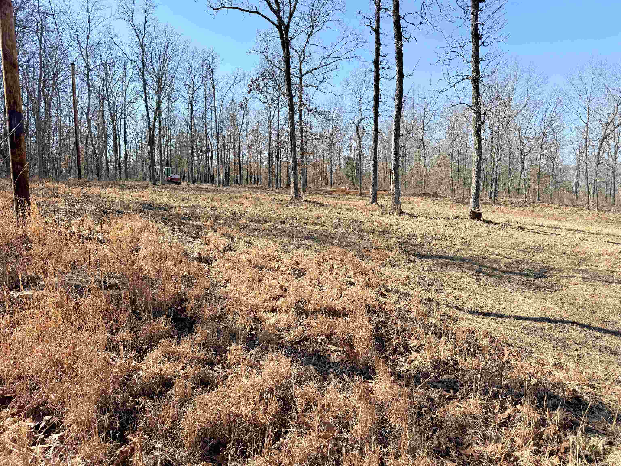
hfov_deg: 71.6
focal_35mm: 24
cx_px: 310
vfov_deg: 56.8
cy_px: 233
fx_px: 431
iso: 80
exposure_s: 1/2299
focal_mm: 6.76
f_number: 1.78
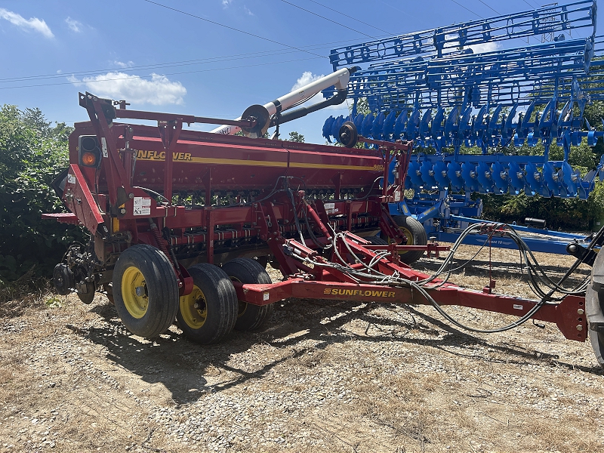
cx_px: 302
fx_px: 454
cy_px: 226
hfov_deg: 67.3
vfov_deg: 53.1
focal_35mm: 26
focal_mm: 5.7
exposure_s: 1/3077
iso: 50
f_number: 1.5
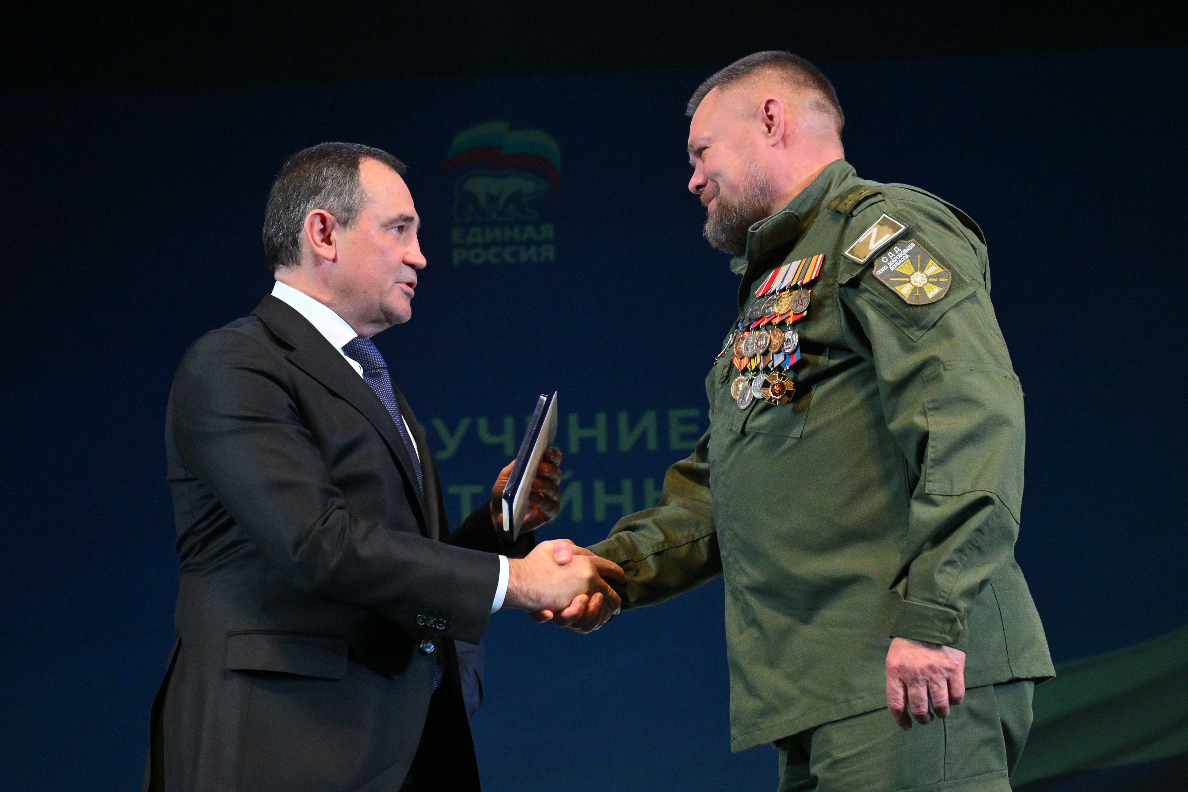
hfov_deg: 26.7
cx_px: 594
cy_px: 396
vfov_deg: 17.9
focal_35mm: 76
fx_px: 2508
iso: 2500
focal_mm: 51
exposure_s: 1/1000
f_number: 5.6
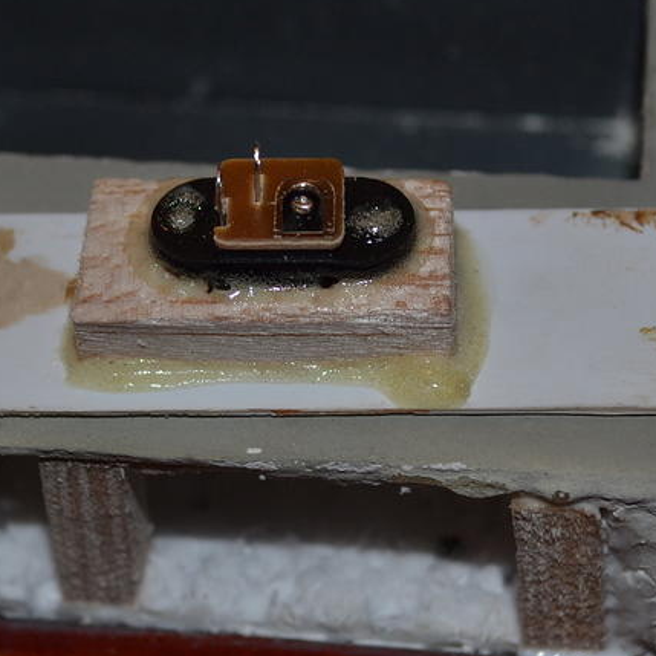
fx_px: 2444
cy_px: 358
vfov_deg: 15.3
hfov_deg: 15.3
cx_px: 246
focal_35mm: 114
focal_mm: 32
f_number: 4.8
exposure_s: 1/60
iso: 180
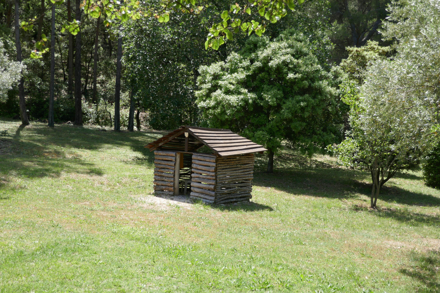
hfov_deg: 49.6
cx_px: 220
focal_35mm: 39
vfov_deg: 34.2
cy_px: 146
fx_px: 477
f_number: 3.7
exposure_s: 1/400
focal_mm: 14.1
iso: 125
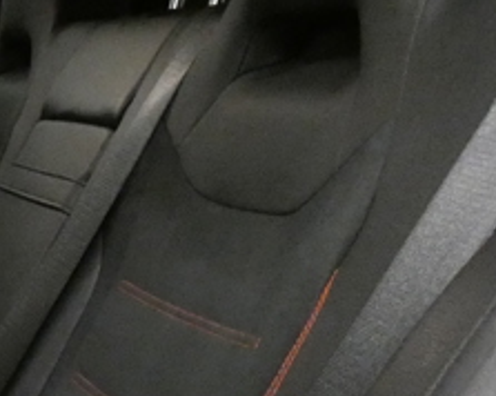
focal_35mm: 70
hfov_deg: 23.2
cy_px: 343
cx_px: -196
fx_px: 1027
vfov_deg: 21.4
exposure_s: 1/20
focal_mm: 3.6
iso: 1600
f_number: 2.8
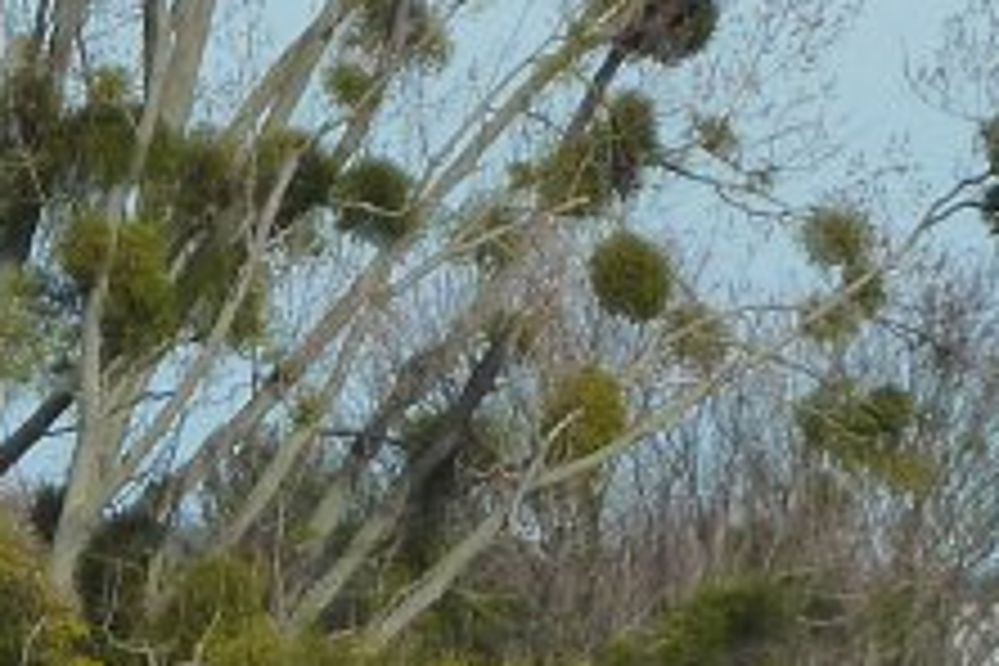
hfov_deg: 2.4
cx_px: 194
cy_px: 324
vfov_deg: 1.6
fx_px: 24252
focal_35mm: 874
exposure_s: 1/500
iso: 125
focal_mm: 29.9
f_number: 4.5
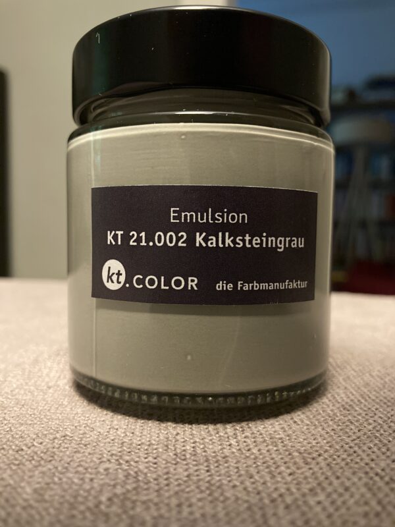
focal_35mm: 28
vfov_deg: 63.4
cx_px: 198
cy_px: 264
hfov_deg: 49.7
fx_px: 426
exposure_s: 1/24
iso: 640
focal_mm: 3.99
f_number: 1.8
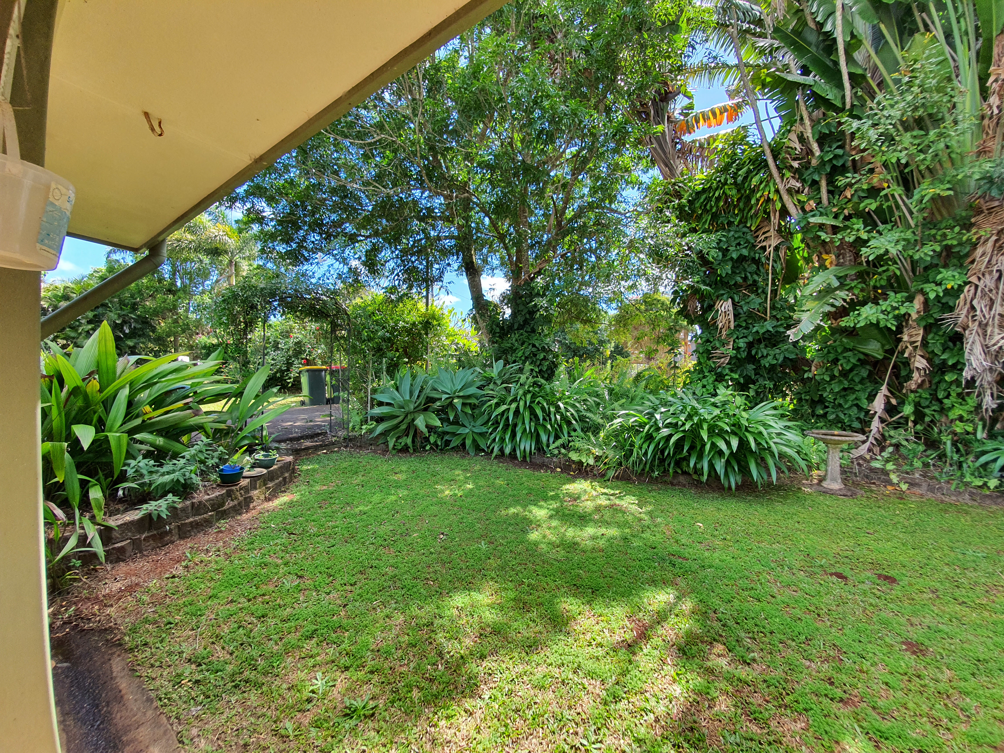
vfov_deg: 89.9
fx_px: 377
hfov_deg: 106.2
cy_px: 376
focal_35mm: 13
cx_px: 502
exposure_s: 1/125
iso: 50
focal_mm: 1.8
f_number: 2.2
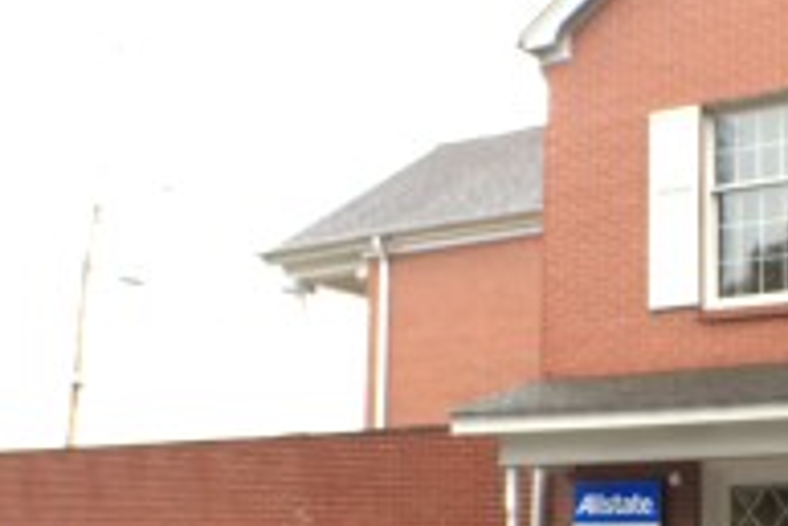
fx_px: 2125
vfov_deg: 14.0
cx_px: 633
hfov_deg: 20.8
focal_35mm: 97
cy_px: 426
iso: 40
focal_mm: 4.15
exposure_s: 1/60
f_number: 2.2
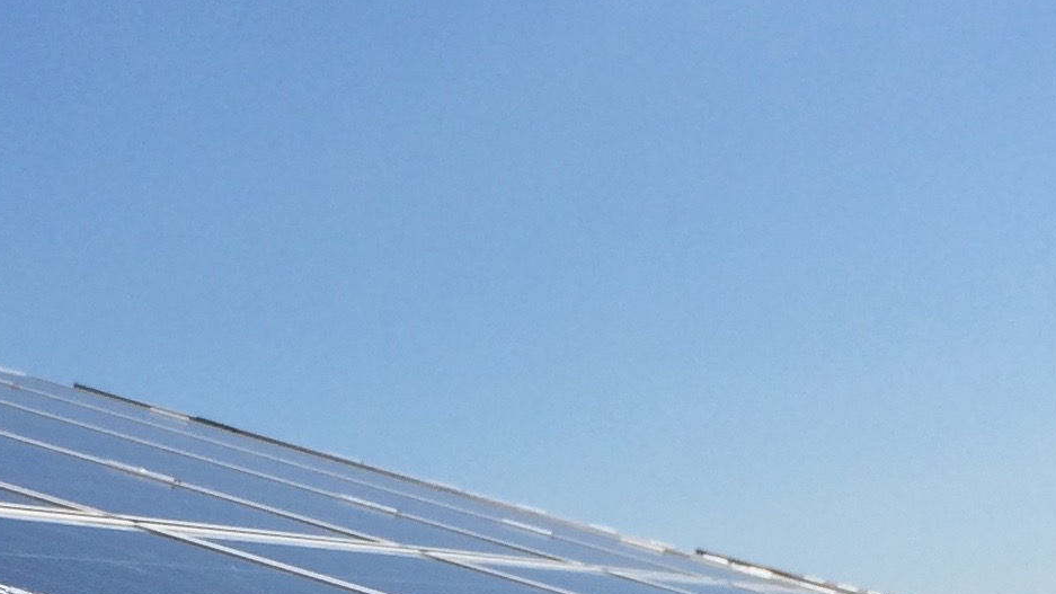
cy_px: 906
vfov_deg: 10.6
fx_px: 3080
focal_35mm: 110
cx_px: 258
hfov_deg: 19.3
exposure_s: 1/4115
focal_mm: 4.15
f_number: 2.2
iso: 32
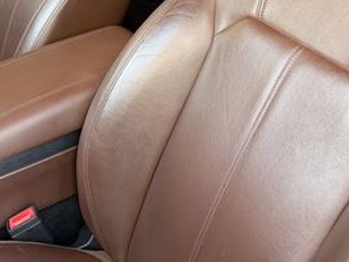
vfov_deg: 24.5
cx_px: 145
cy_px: 28
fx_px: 585
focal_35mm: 58
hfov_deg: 33.1
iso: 160
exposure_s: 1/121
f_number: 1.78
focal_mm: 6.76
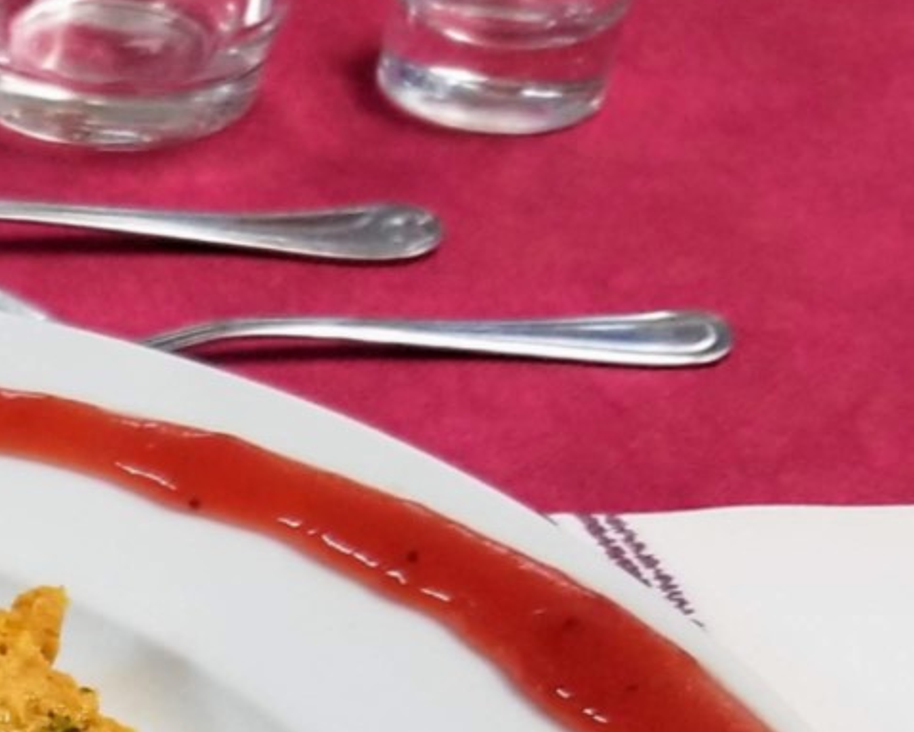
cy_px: 1082
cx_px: -509
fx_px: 2896
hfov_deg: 16.2
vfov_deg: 13.6
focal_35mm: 107
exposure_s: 1/50
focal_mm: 4.3
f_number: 1.7
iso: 125
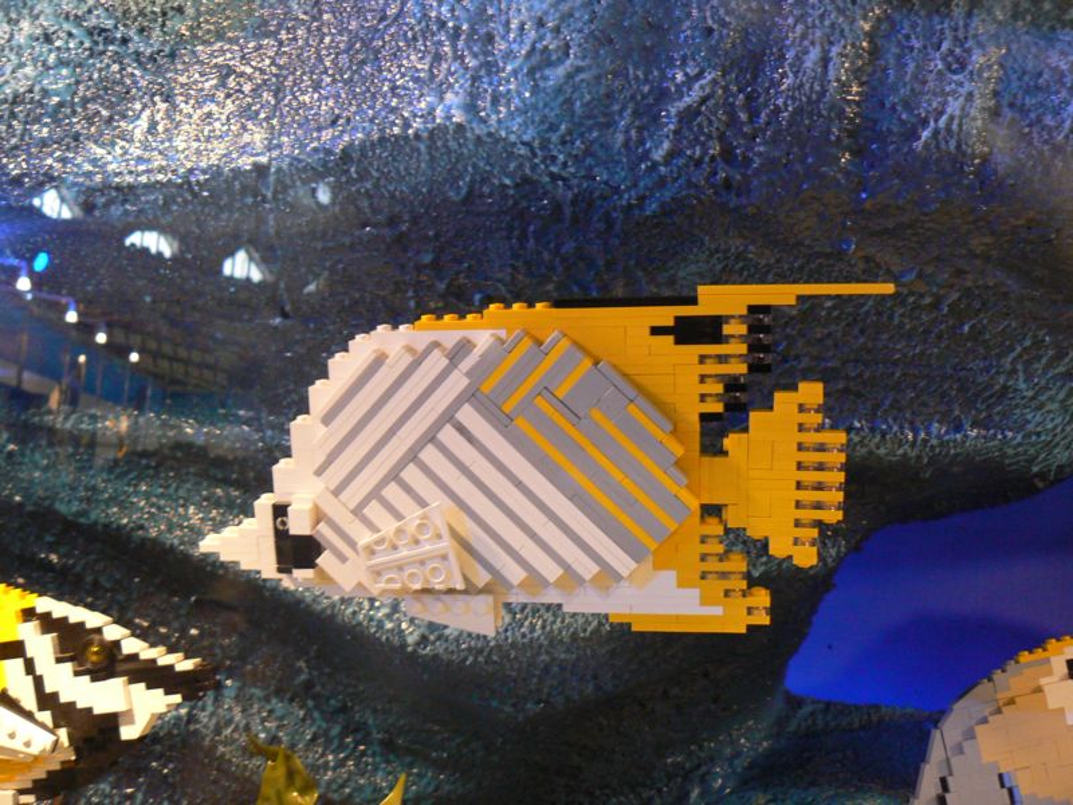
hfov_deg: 51.4
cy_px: 402
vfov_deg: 39.7
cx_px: 536
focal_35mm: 36
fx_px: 1116
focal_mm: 6
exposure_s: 1/20
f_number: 2.8
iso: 200
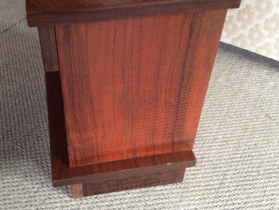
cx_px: 105
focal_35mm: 44
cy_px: 92
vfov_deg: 32.8
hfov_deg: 42.6
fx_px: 355
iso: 125
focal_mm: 3.3
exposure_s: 1/25
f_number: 2.4
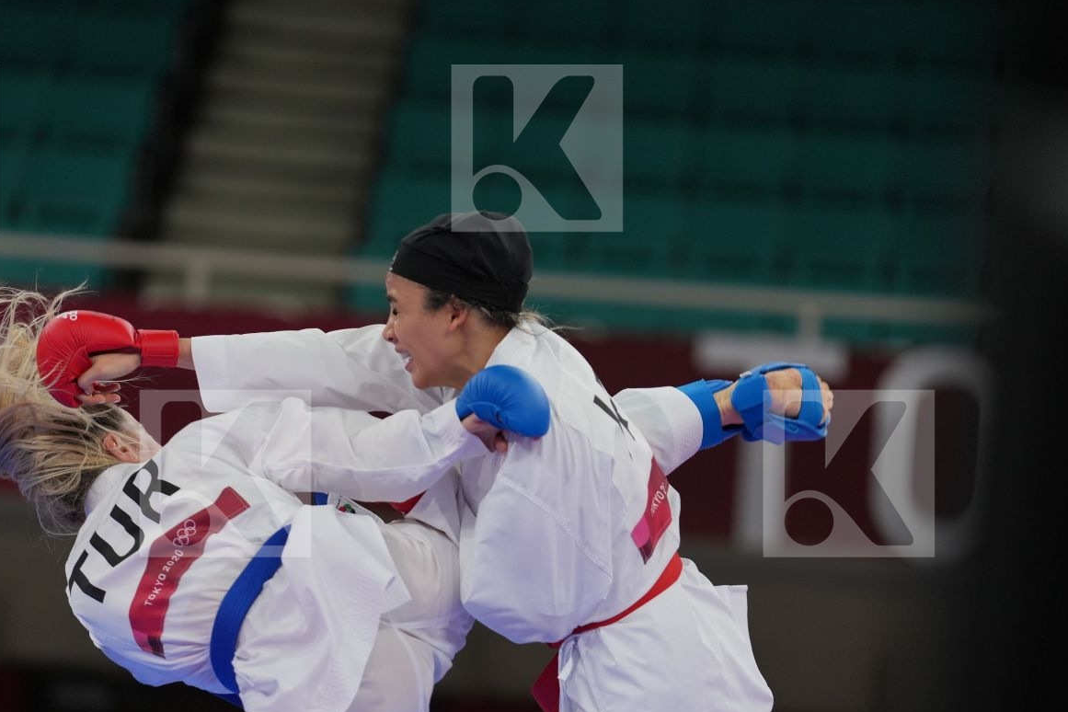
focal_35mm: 310
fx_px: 9196
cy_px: 474
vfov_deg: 4.4
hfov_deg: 6.6
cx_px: 537
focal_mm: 200
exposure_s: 1/1000
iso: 500
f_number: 2.8
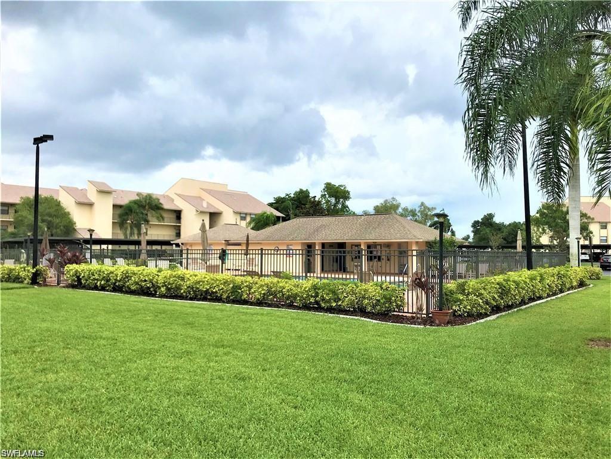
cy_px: 230
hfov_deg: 63.4
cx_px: 306
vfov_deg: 49.7
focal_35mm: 28
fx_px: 494
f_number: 1.8
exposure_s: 1/1520
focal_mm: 3.99
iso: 20
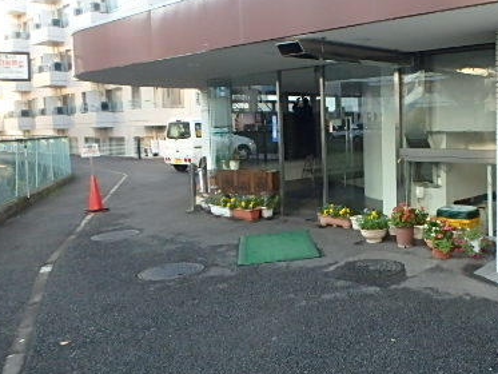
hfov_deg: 48.8
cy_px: 164
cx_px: 389
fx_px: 518
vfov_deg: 39.6
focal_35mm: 36
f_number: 3.5
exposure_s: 1/250
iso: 640
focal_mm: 3.7
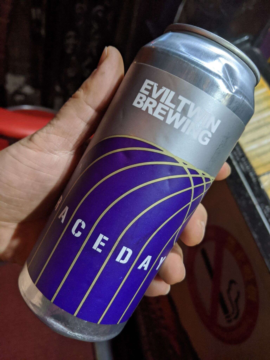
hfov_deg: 51.4
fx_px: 281
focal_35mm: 27
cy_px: 180
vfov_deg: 65.3
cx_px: 135
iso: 270
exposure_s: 1/25
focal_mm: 4.44
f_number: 1.8
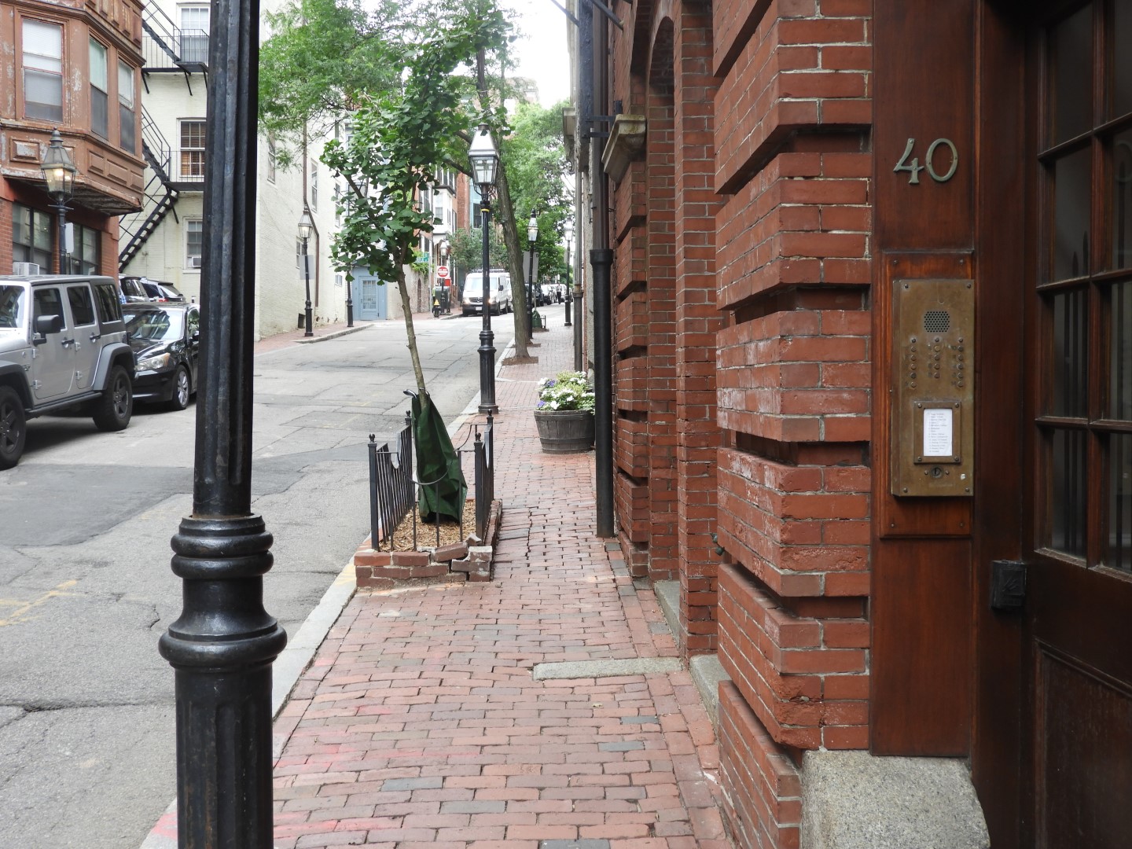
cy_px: 424
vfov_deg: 40.7
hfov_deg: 52.6
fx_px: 1145
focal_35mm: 35
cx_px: 566
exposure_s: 1/60
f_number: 3.8
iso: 100
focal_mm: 6.3
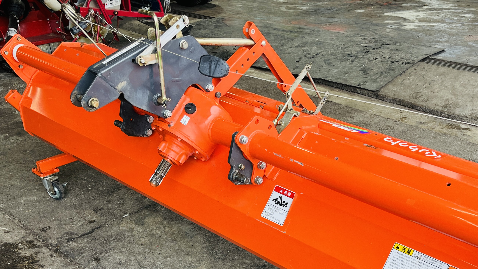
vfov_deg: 26.2
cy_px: 241
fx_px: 558
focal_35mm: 44
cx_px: 303
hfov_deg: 45.9
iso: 50
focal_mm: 5.1
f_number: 1.6
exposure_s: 1/122
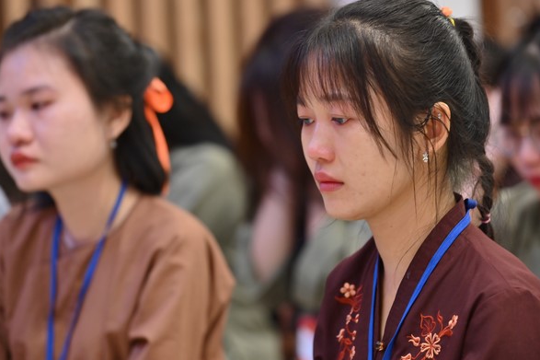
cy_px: 184
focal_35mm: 144
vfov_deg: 9.5
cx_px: 281
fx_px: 2159
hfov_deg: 14.3
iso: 1000
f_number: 4
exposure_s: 1/80
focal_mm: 130
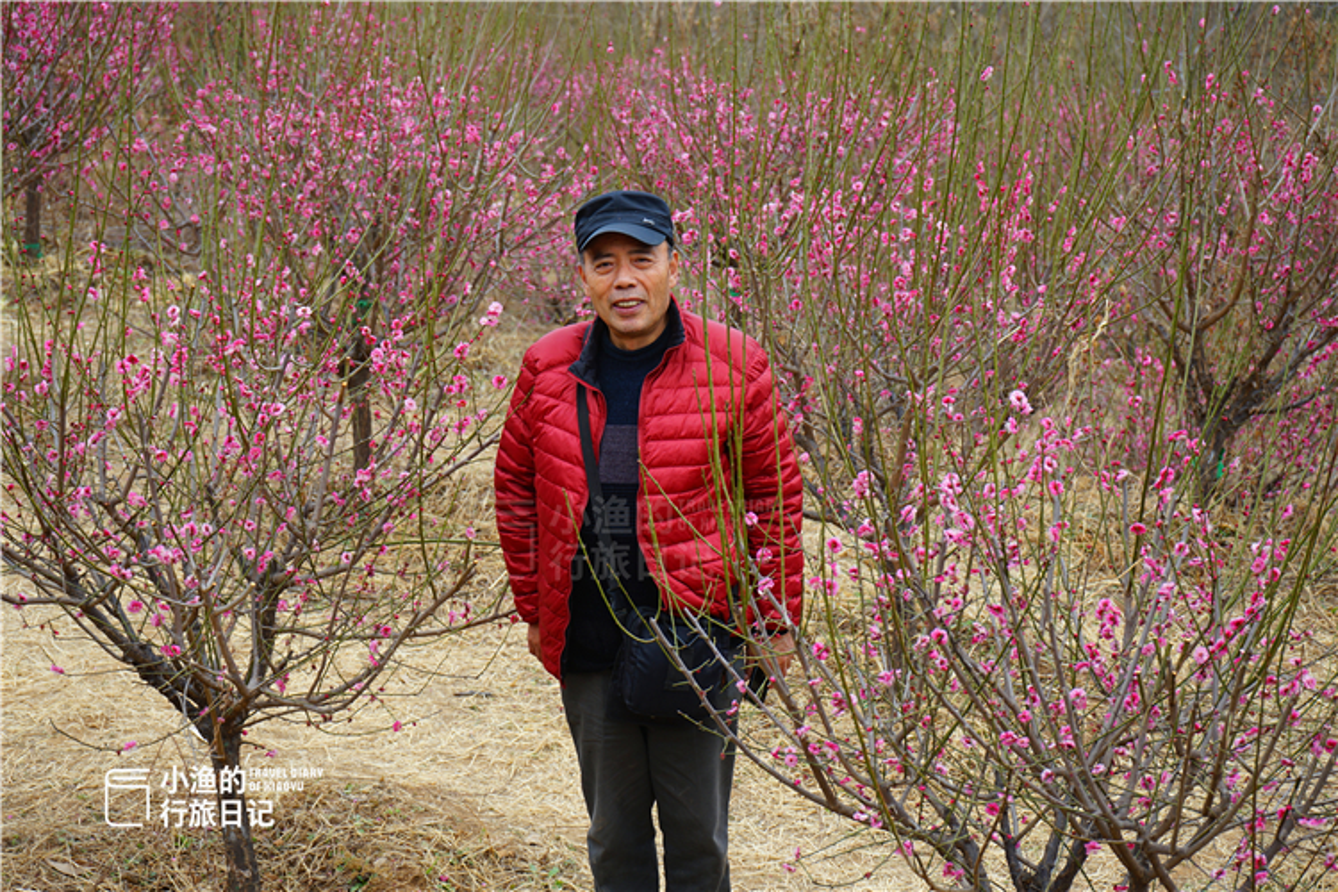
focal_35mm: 70
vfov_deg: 19.5
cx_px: 669
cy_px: 446
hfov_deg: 28.8
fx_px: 2601
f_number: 7.1
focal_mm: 70
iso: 100
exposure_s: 1/80
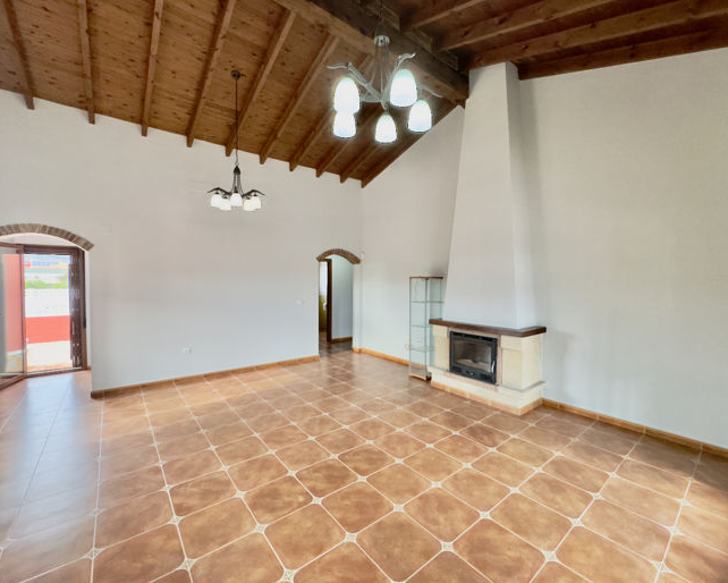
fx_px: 323
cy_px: 289
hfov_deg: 96.8
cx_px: 367
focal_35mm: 15
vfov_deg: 84.1
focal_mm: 2.22
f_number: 2.2
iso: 250
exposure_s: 1/100
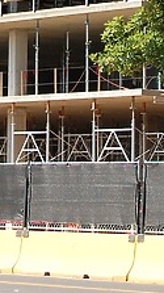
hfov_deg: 6.0
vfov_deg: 10.4
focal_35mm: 203
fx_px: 1574
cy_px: -78
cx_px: 16
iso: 320
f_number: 10
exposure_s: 1/250
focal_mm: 32
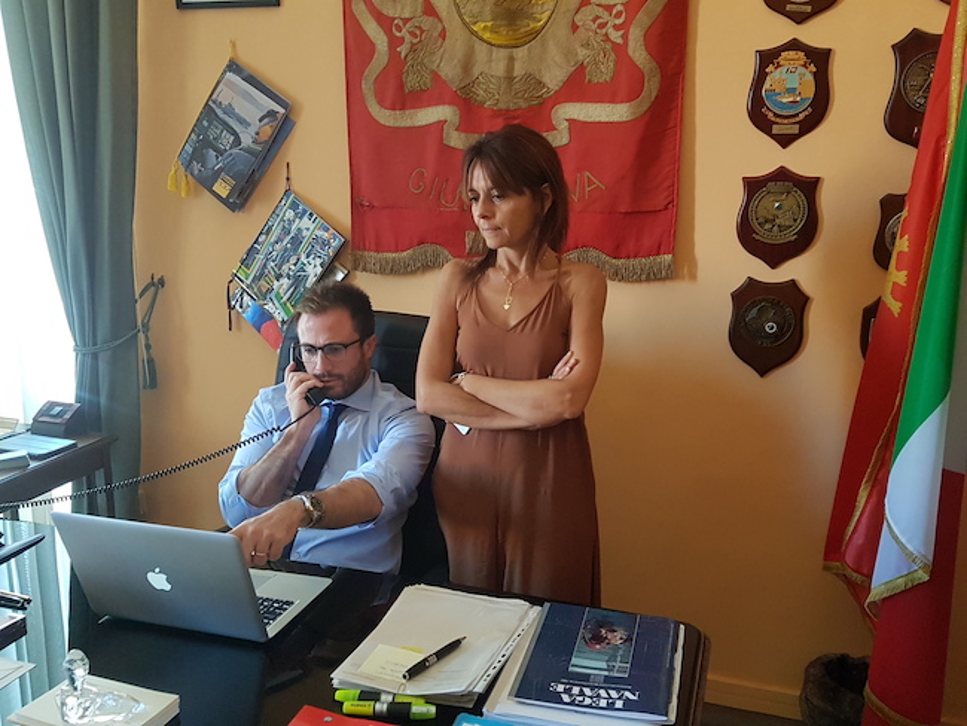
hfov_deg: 67.3
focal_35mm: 26
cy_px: 363
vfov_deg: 53.1
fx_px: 727
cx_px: 484
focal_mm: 4.2
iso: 250
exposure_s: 1/25
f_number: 1.7
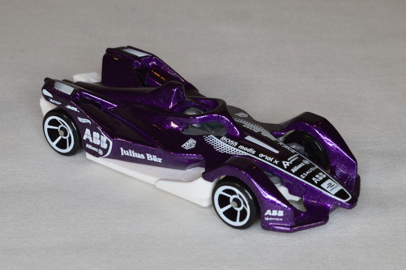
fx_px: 930
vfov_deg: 16.5
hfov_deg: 24.6
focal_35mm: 82
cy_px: 135
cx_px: 203
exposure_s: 1/60
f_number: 16
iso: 400
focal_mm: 55
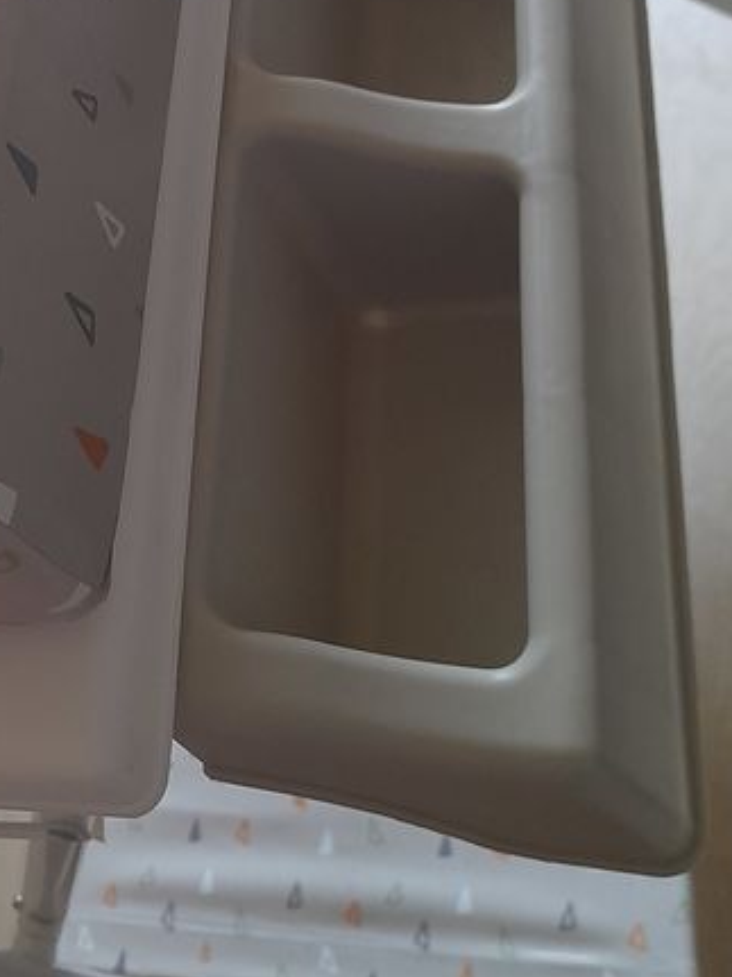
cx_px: -14
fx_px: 1636
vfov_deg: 32.1
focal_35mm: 58
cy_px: 156
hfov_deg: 24.0
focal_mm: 4.6
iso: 320
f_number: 2
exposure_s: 1/33
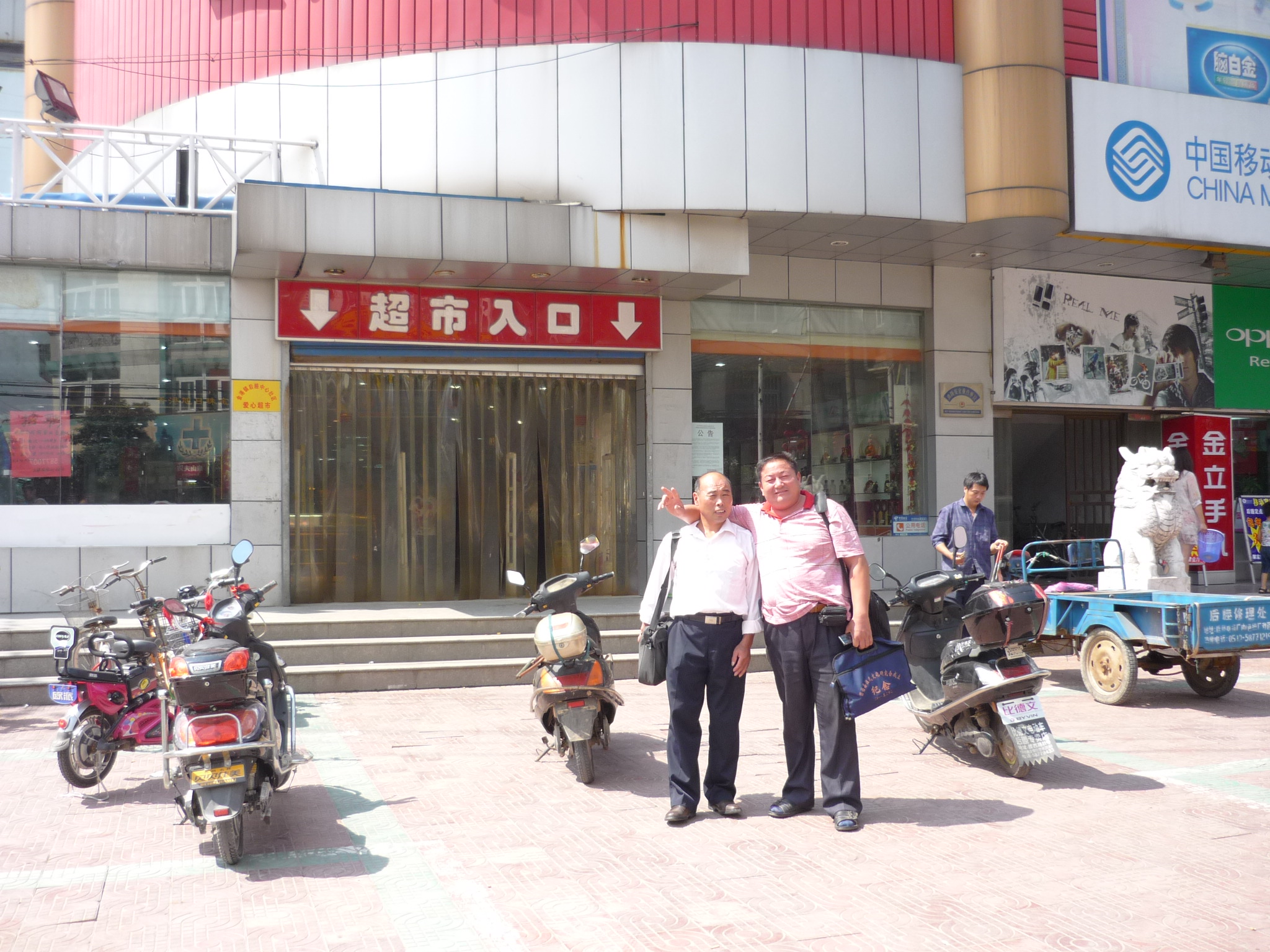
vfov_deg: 42.9
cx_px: 635
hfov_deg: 55.4
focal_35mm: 33
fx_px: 1211
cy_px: 476
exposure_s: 1/500
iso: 100
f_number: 2.8
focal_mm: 5.5
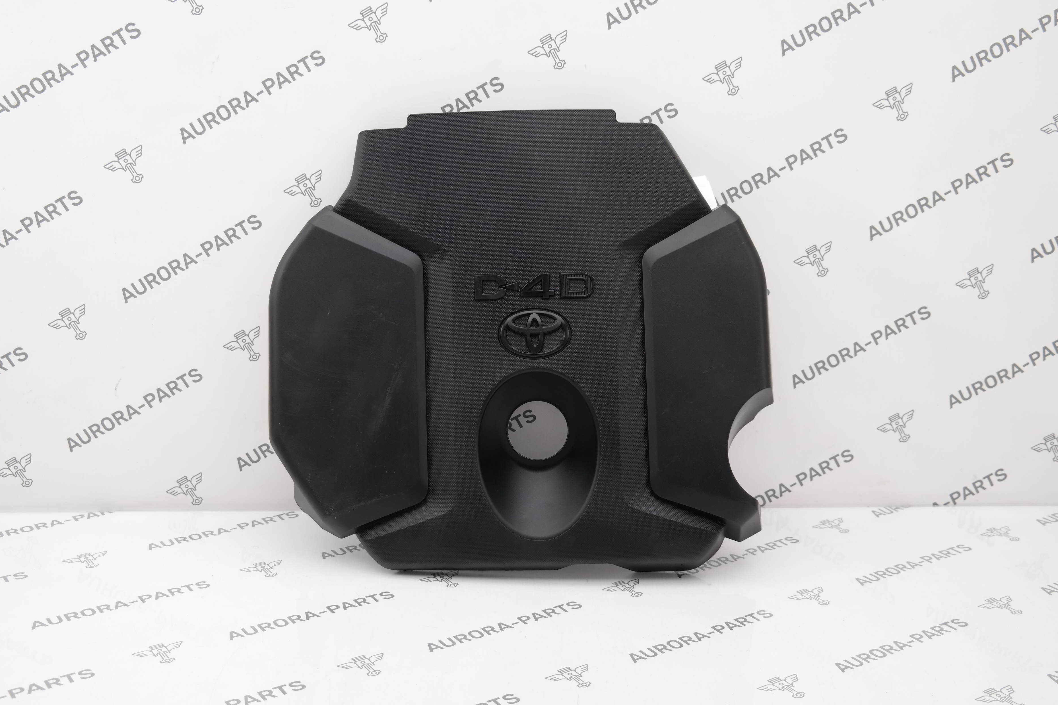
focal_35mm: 46
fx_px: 1352
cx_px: 529
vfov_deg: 29.2
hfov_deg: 42.7
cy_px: 350
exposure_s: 1/100
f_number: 4
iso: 200
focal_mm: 29
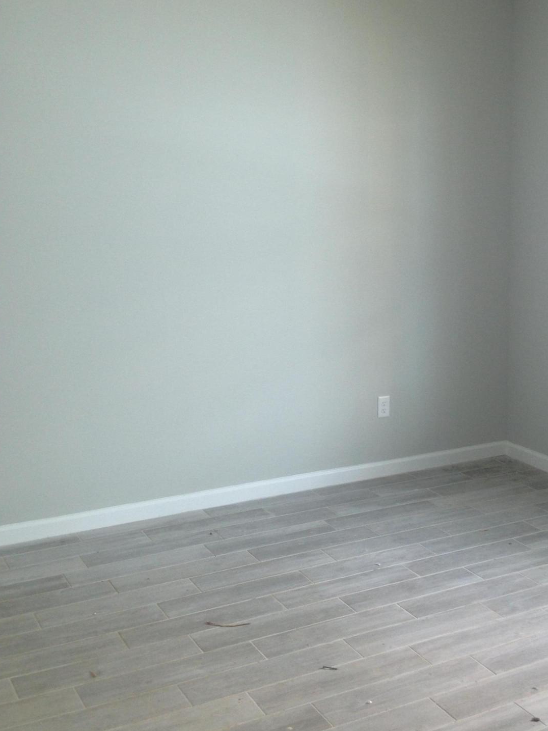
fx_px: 971
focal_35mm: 46
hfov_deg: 31.2
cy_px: 273
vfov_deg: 40.9
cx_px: 375
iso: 50
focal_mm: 4.12
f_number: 2.4
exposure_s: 1/30
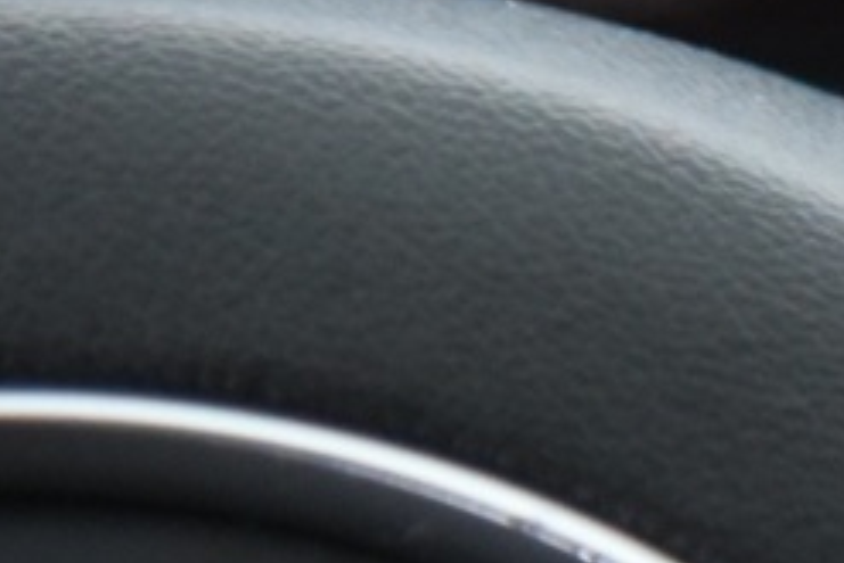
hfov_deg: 3.2
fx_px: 14590
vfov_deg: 2.2
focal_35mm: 622
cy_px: 918
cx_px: 2751
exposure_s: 1/20
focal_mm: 95
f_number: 4
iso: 4000
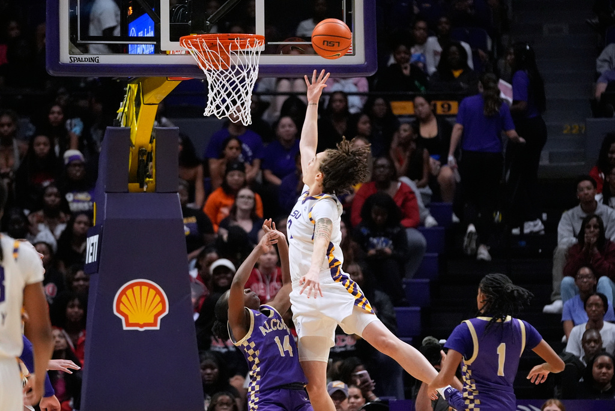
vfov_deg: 4.6
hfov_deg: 6.9
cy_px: 206
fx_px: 5079
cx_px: 308
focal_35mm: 297
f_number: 2.8
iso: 6400
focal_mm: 198
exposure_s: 1/2000
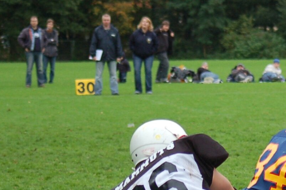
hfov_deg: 7.1
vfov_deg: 4.7
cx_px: 330
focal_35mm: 289
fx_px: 2292
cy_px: 246
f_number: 4
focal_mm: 70
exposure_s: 1/500
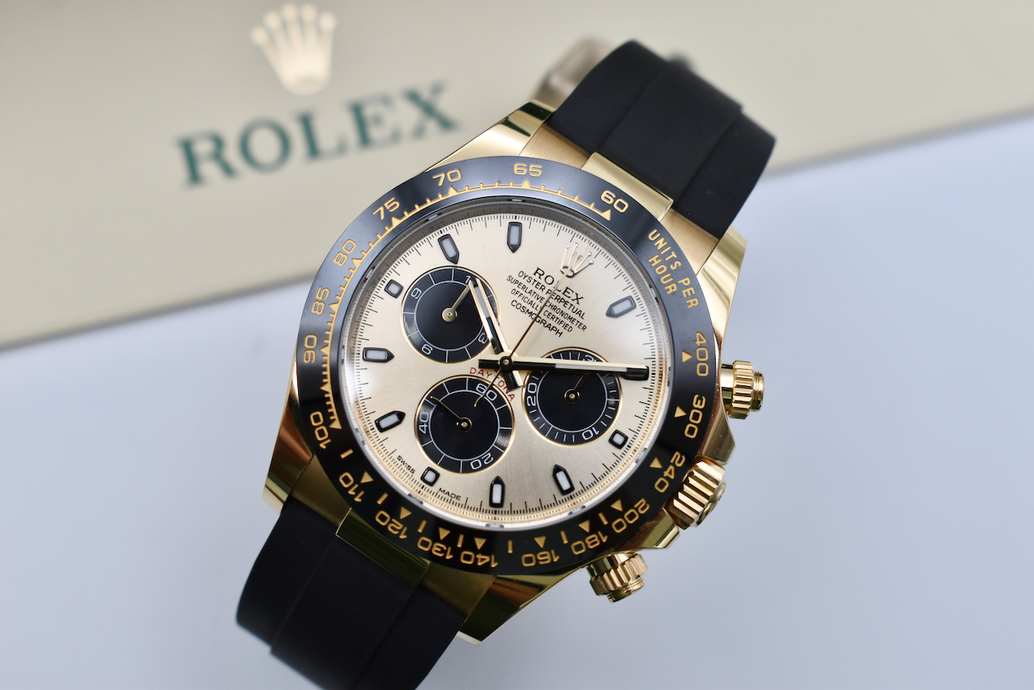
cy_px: 345
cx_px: 517
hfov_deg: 33.4
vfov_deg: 22.6
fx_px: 1724
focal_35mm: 60
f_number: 7.1
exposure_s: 1/125
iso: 400
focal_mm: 40
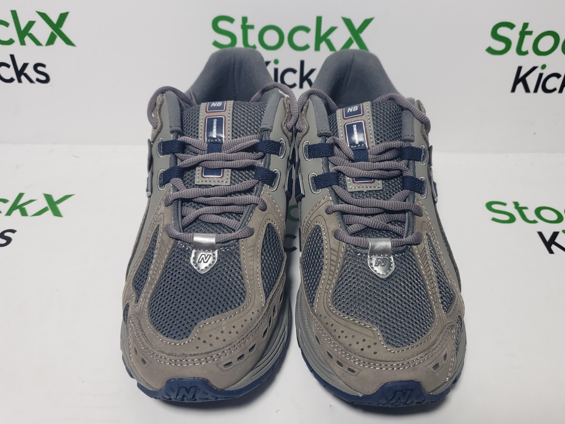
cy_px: 196
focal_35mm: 30
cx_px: 295
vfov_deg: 46.8
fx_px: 490
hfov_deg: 59.9
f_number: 1.5
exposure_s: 1/360
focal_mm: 4.3
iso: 50
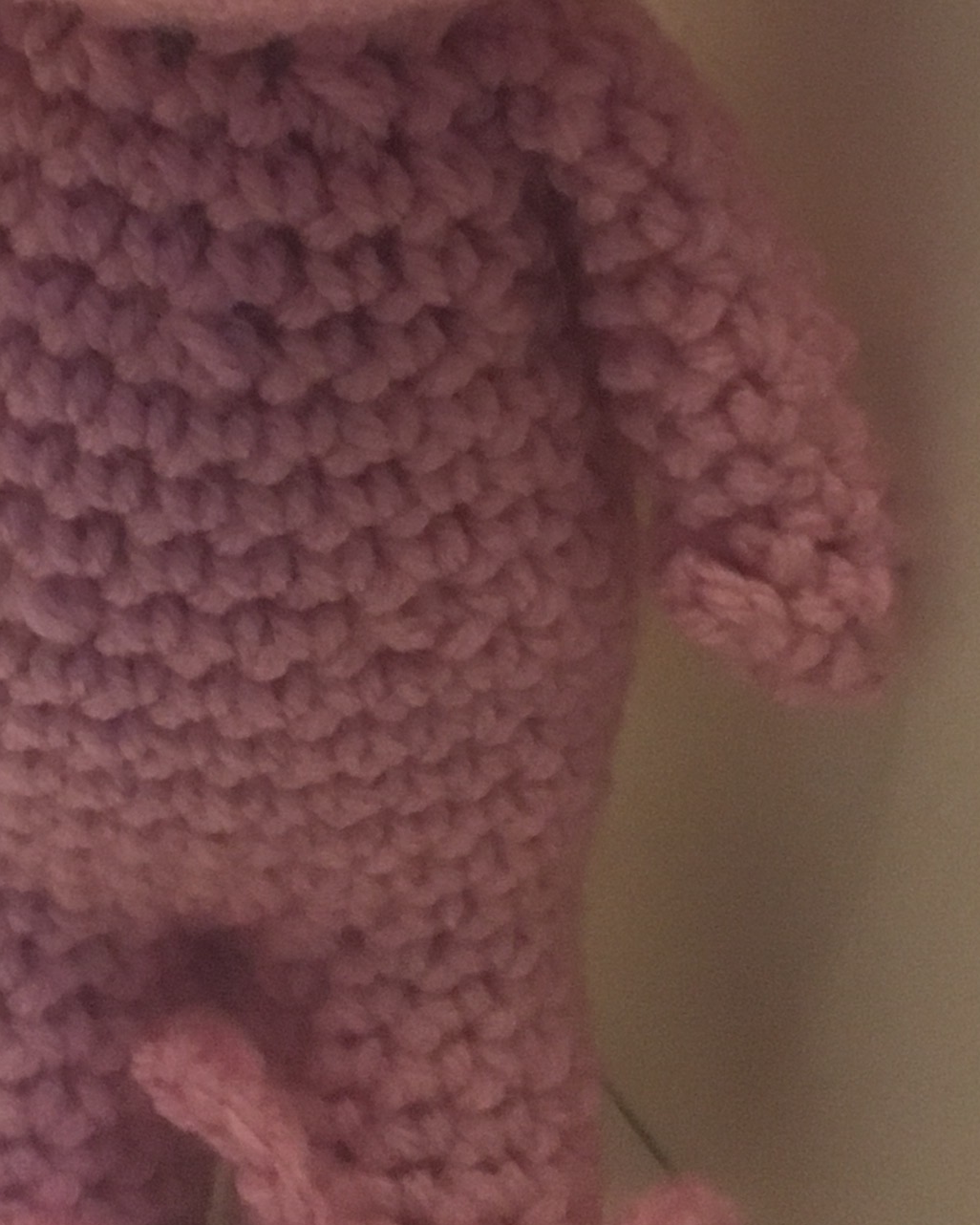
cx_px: 282
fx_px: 3226
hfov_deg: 17.2
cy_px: -153
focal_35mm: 89
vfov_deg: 20.4
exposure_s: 1/30
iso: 200
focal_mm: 4.15
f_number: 2.2
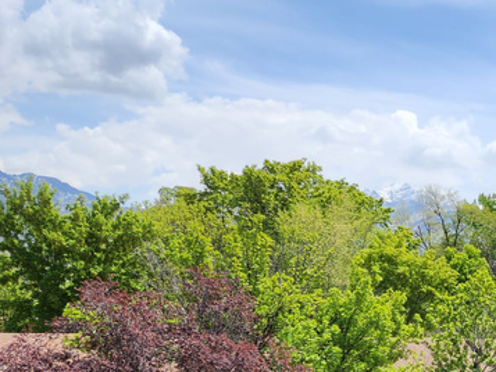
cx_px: 700
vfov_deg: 21.3
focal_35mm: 66
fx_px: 946
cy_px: 397
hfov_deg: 24.3
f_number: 1.8
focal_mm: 6.4
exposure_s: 1/989
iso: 12
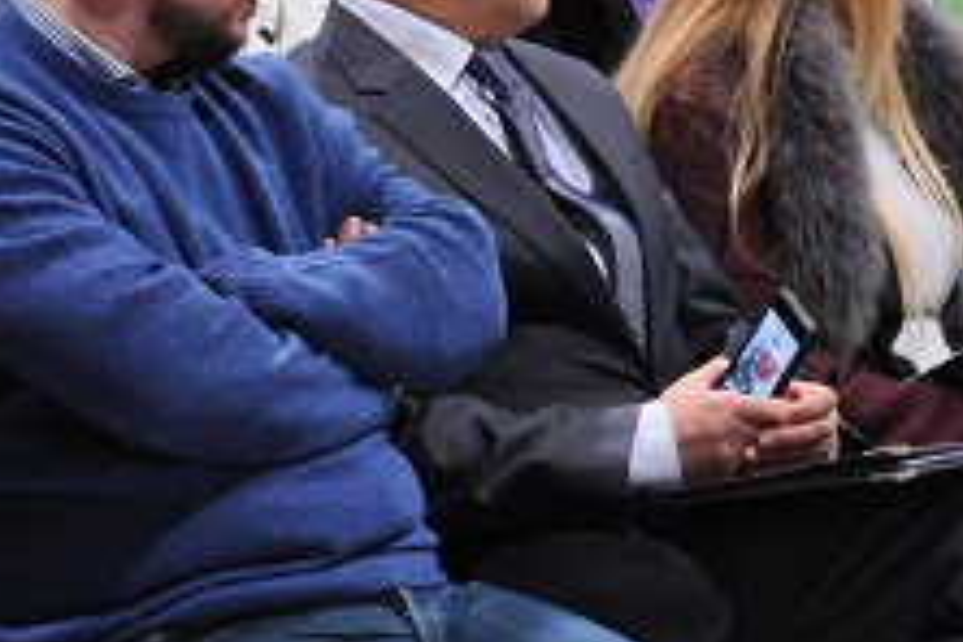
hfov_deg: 7.2
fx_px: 7596
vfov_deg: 4.8
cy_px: 269
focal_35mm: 284
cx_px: 672
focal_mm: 70
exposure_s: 1/30
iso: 1600
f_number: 4
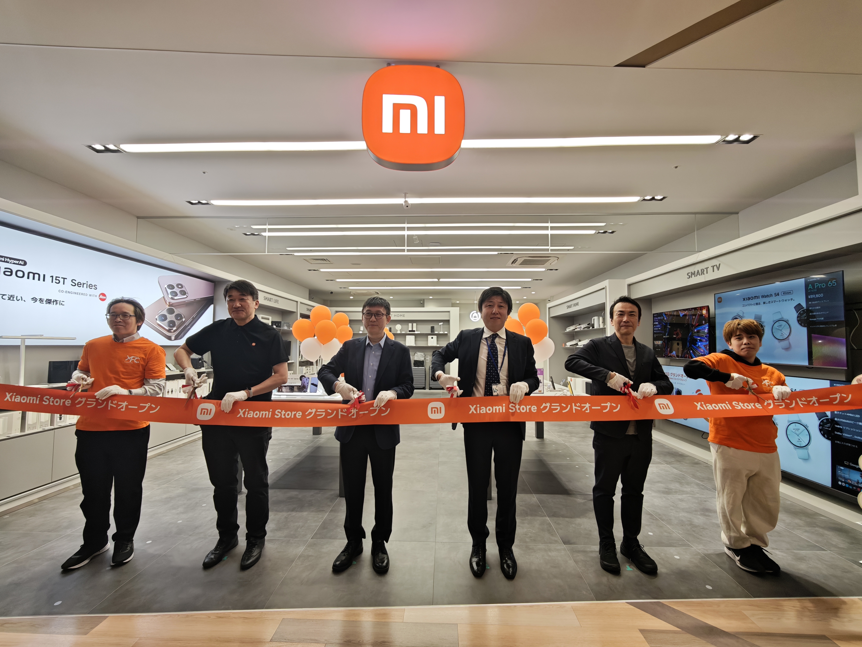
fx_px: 349
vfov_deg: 85.7
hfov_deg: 102.1
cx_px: 431
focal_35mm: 14
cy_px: 324
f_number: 2.2
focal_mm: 2.13
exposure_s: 1/100
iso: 125
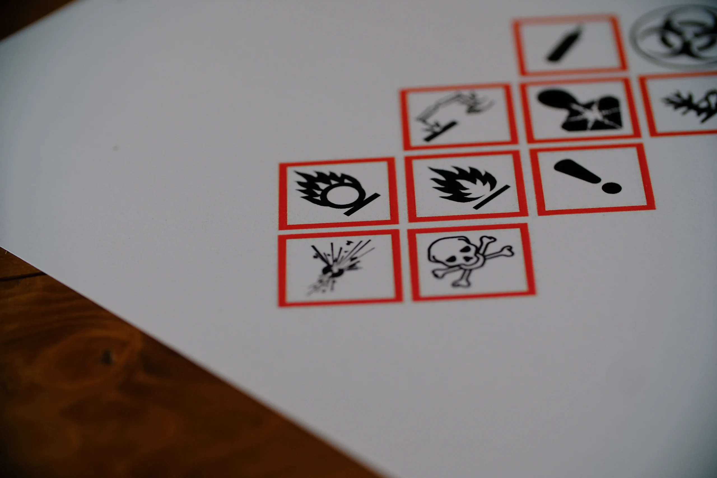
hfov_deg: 13.7
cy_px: 239
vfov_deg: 9.1
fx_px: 2987
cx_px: 358
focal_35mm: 150
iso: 800
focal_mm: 100
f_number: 2.8
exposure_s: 1/500
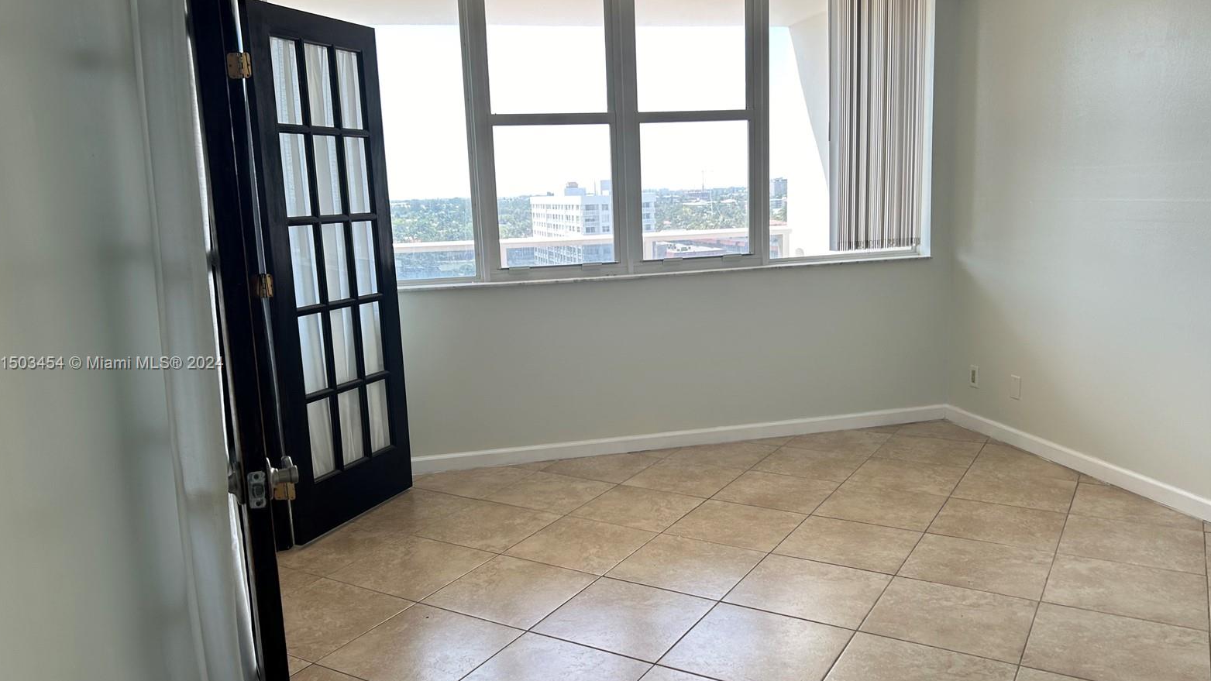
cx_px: 596
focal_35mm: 29
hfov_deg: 66.1
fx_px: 931
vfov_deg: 40.2
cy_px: 364
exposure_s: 1/206
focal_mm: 5.7
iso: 50
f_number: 1.5
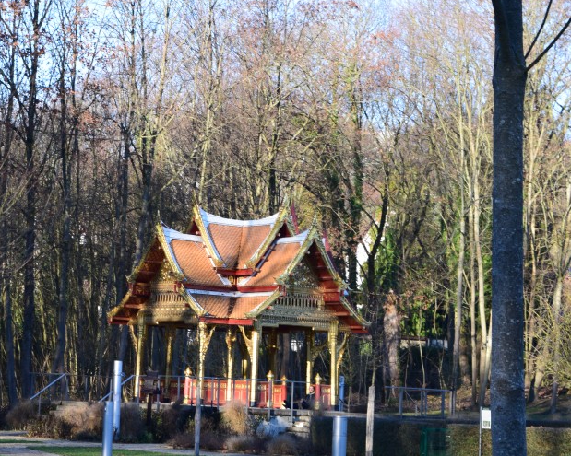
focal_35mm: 121
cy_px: 271
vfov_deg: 12.7
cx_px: 102
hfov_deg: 15.8
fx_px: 2045
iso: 400
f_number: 9
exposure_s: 1/160
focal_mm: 52
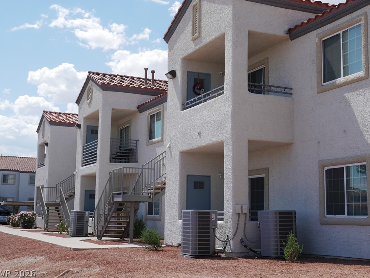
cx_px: 193
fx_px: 577
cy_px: 130
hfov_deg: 35.5
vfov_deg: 27.0
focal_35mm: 54
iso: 200
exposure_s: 1/320
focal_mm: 25
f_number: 10
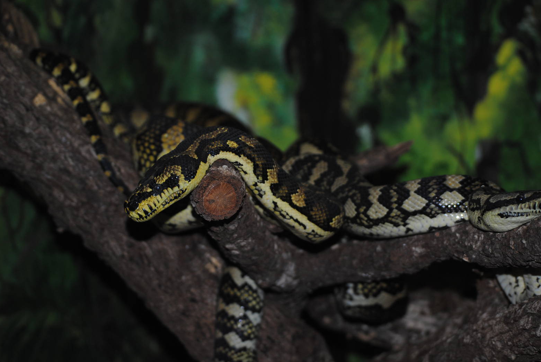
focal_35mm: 85
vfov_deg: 16.2
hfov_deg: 24.0
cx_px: 274
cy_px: 179
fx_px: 1272
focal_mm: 55
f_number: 4.2
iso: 200
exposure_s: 1/60
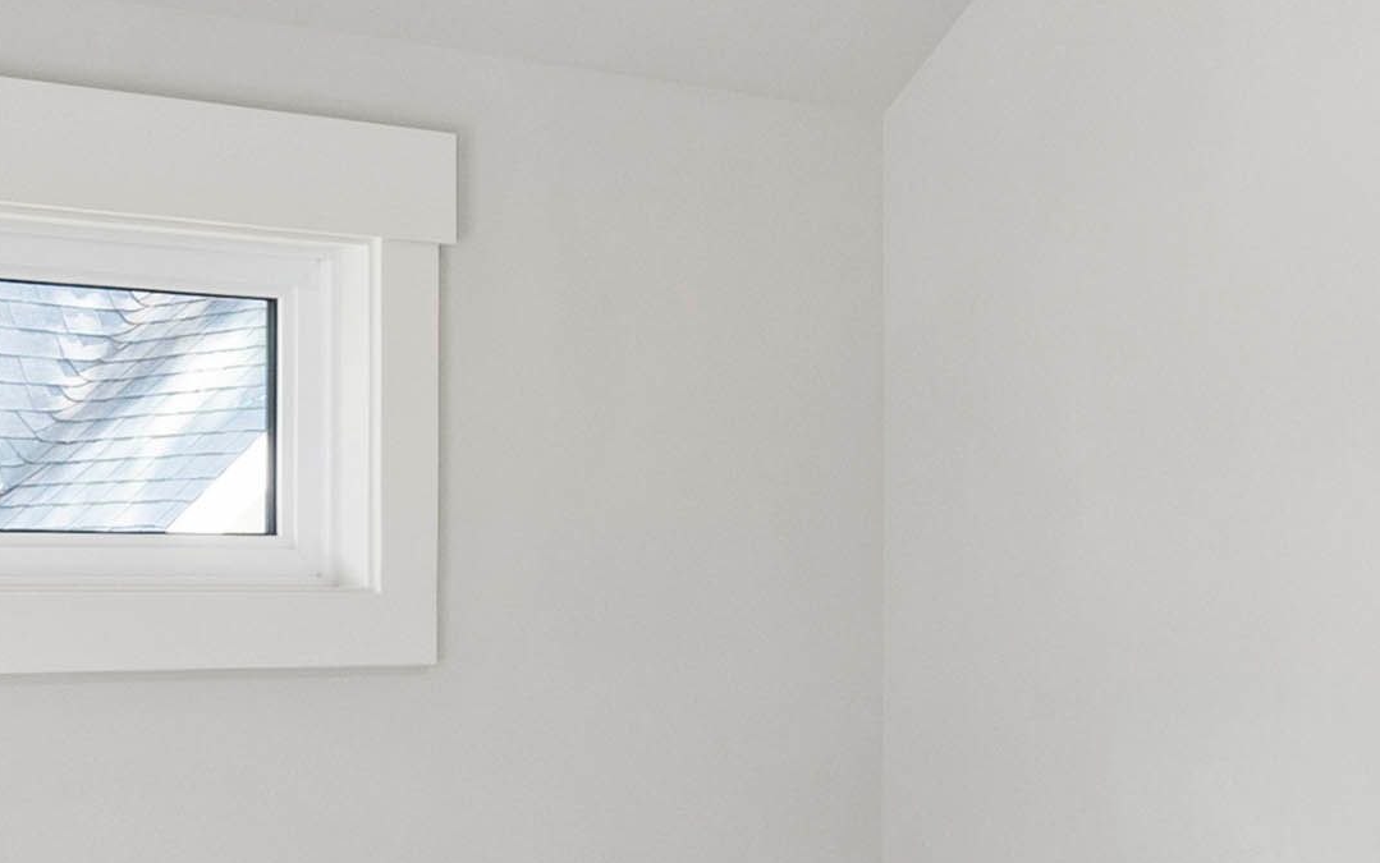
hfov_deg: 26.8
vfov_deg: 16.9
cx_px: 684
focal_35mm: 77
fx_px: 2897
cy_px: 616
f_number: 8
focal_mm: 10
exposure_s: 1/4
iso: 100
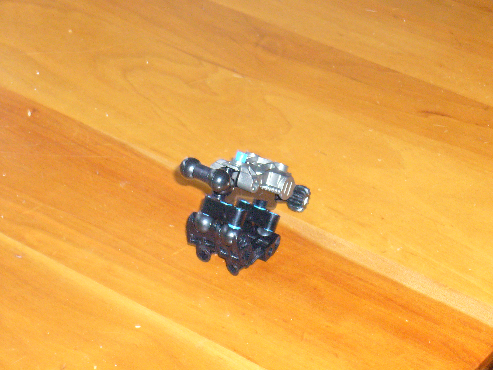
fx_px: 1495
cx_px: 246
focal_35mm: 105
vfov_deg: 14.1
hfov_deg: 18.7
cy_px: 185
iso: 400
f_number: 5
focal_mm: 17.4
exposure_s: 1/30
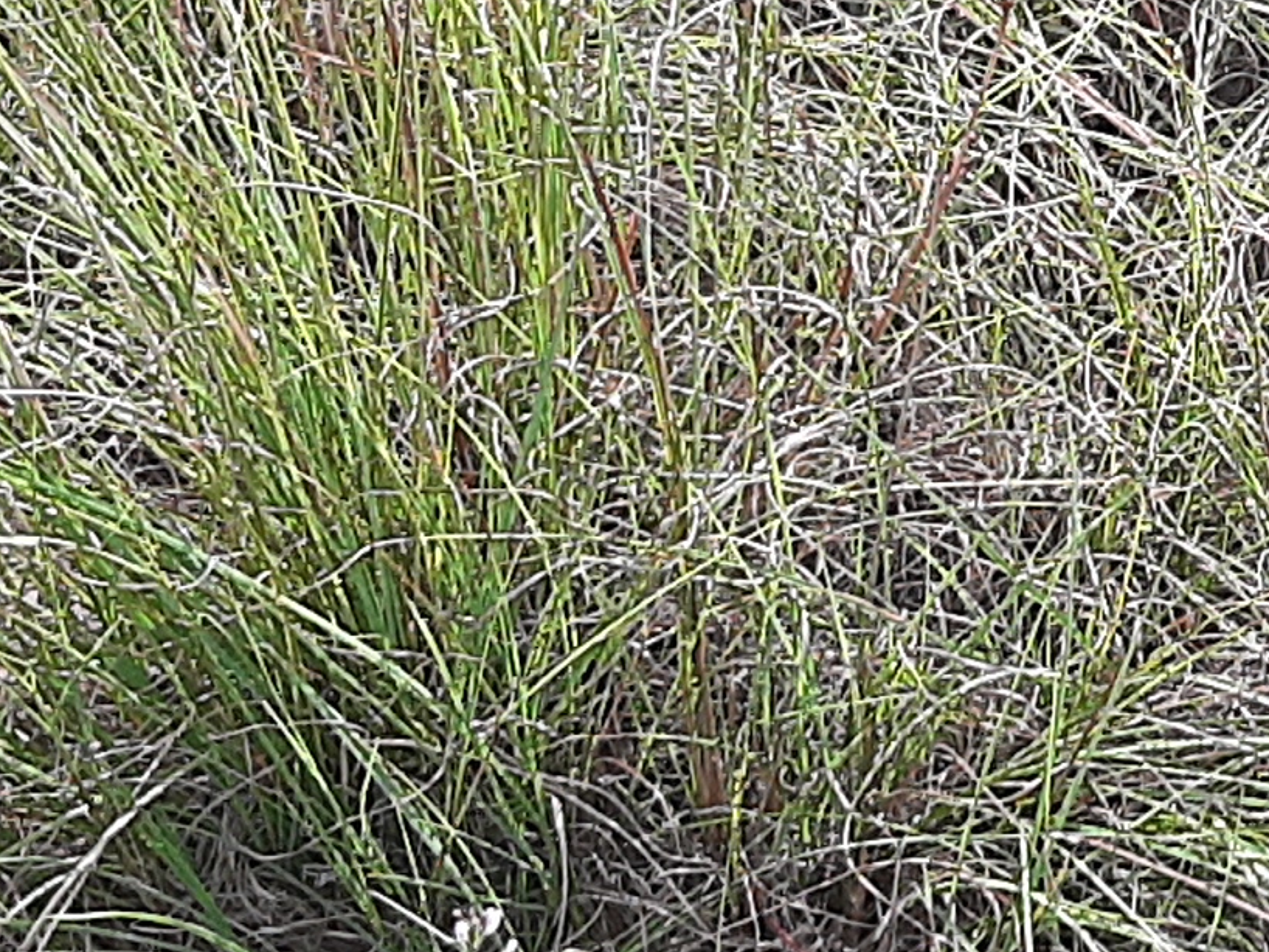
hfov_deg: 14.3
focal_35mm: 132
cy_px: 231
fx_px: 4840
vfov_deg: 11.2
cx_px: 1637
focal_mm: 3.93
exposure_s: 1/929
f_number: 1.7
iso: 40
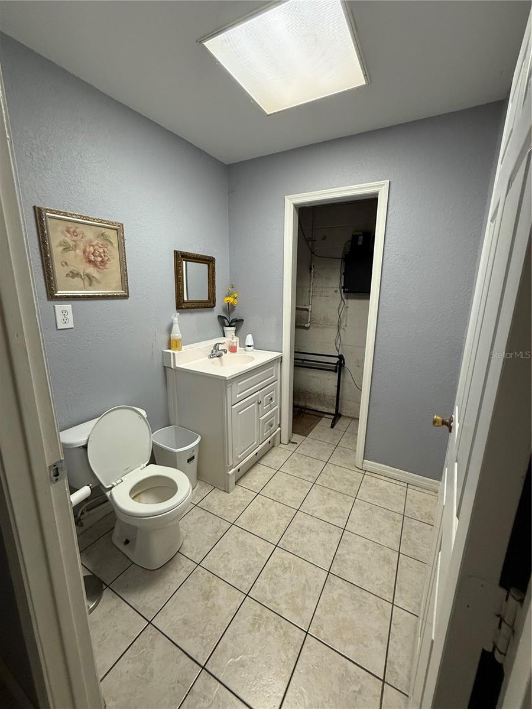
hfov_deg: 85.7
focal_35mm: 14
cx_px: 266
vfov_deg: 102.1
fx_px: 287
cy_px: 354
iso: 400
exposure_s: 1/60
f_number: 2.2
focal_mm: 2.22
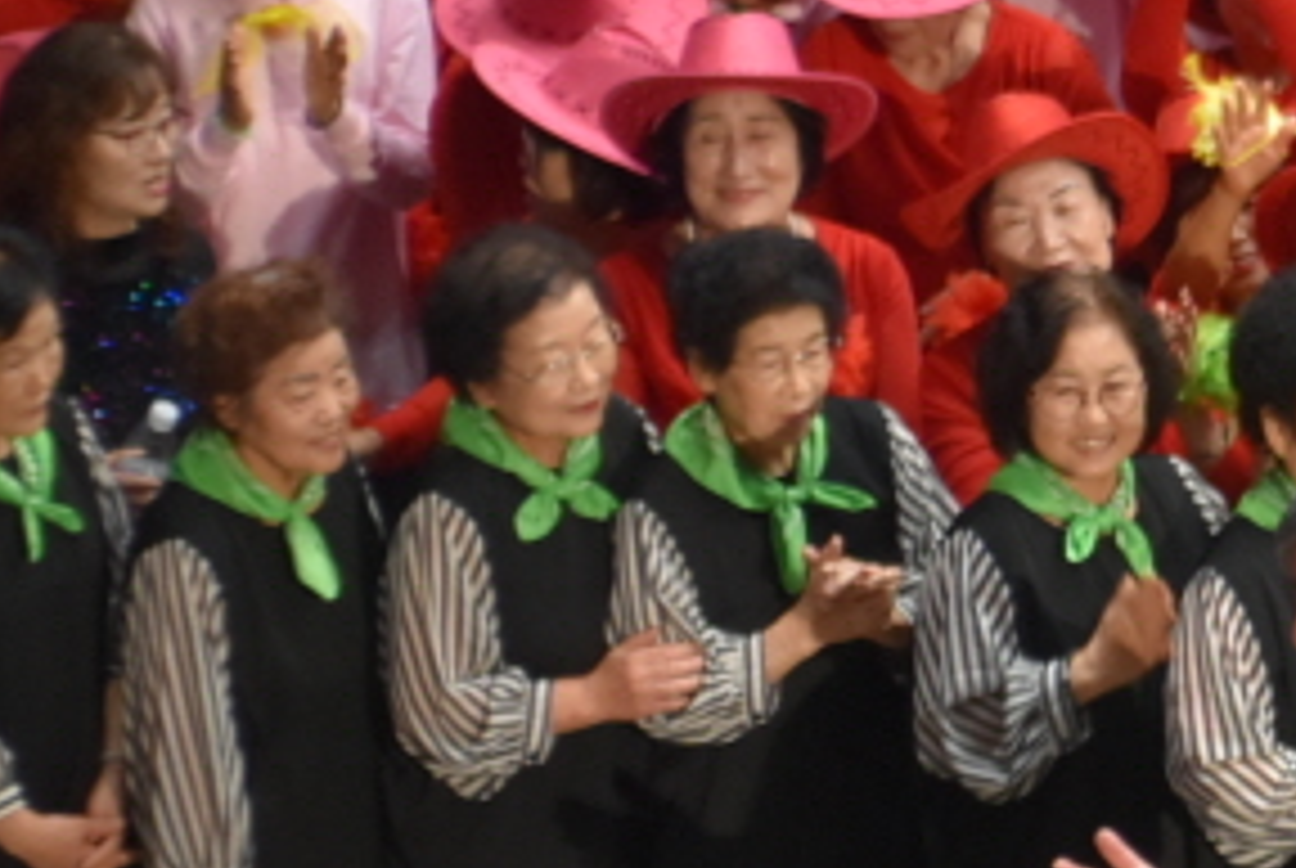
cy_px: 1403
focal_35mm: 364
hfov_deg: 5.6
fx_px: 13124
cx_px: 2088
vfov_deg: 3.8
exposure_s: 1/60
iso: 1250
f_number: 4.5
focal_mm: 70
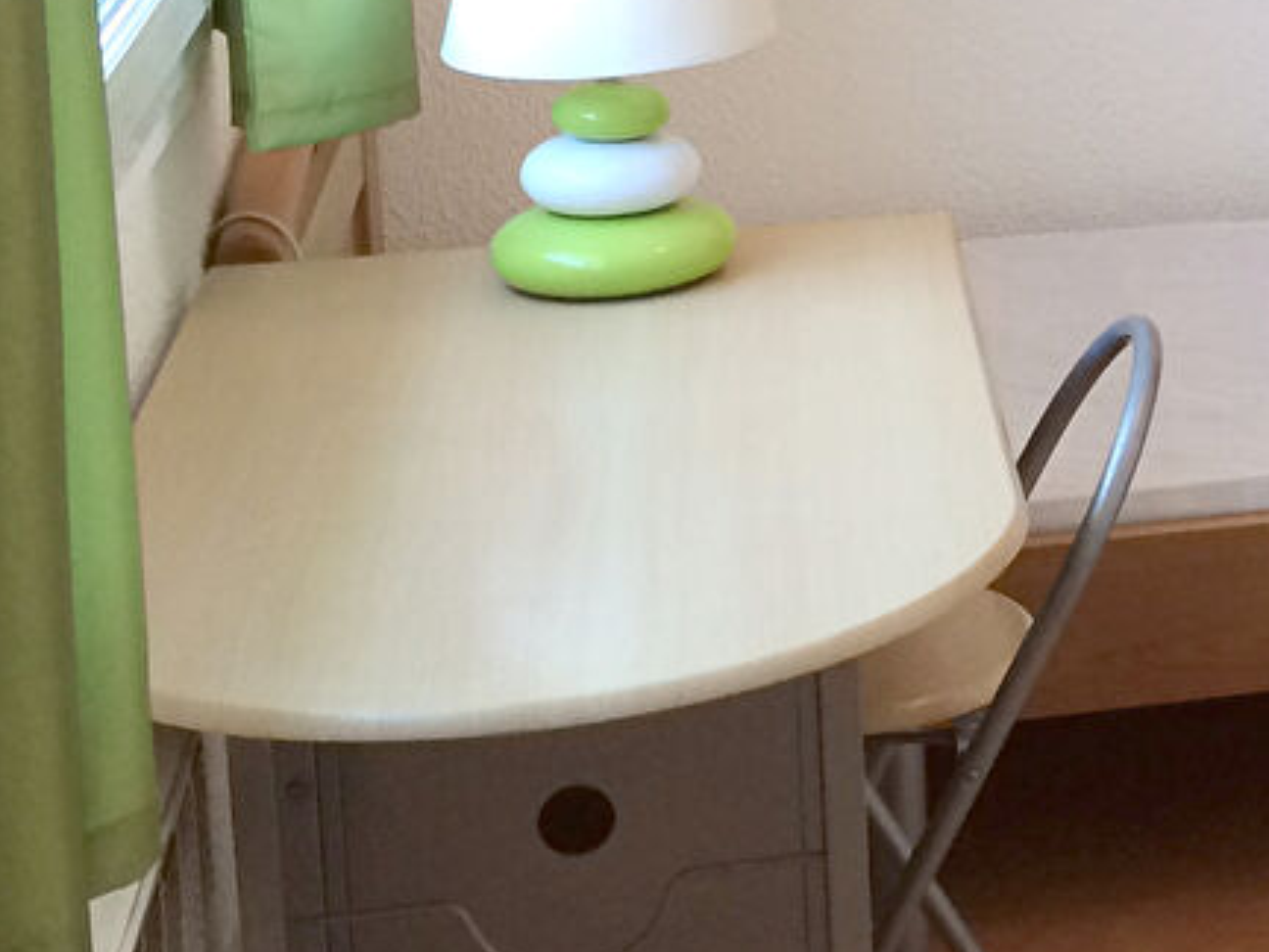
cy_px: -150
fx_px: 3666
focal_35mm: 100
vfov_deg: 14.4
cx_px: 1774
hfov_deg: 18.0
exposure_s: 1/30
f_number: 2.2
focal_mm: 4.12
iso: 50
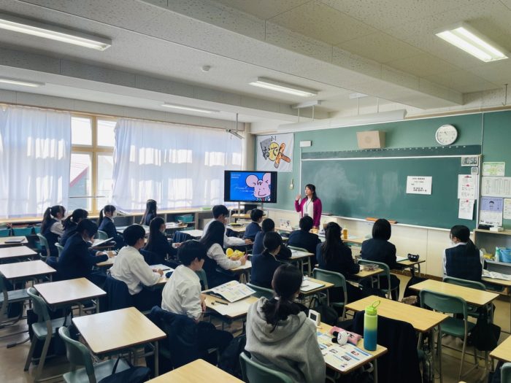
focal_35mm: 26
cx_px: 256
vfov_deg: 53.1
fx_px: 384
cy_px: 192
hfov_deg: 67.3
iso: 32
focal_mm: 4.2
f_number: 1.6
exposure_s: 1/148
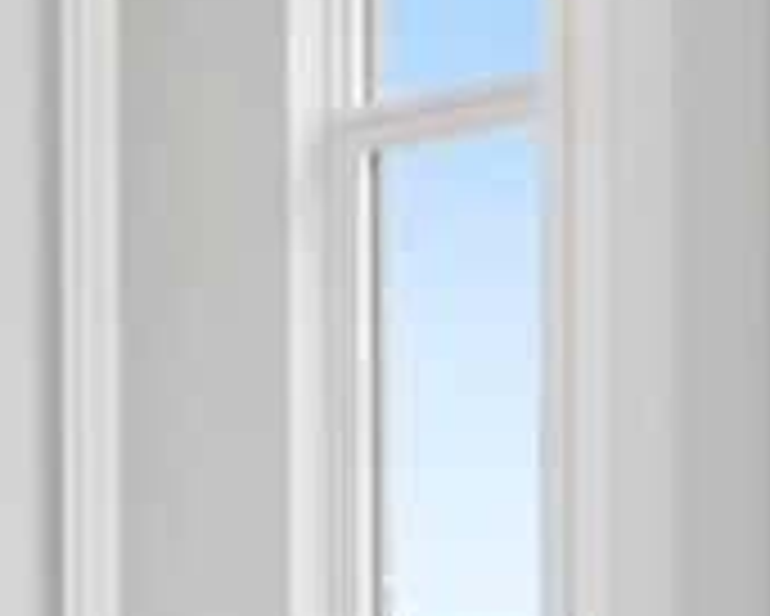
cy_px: 701
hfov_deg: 10.8
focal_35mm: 178
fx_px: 4059
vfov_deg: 8.6
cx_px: 567
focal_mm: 20
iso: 500
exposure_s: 1/5
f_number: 13
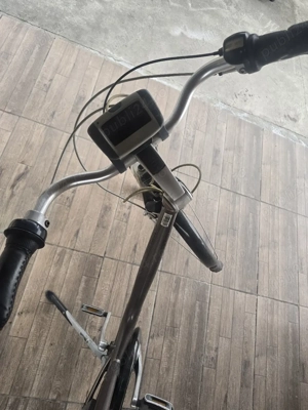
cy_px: 205
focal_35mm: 23
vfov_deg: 73.9
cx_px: 154
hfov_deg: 58.9
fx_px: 273
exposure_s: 1/101
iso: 125
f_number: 1.7
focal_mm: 6.3
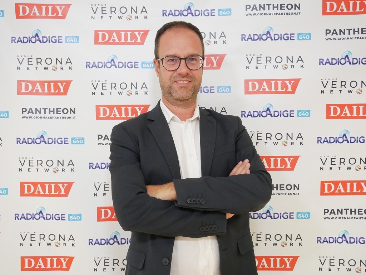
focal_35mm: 44
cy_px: 138
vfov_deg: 32.9
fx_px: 465
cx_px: 183
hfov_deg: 42.9
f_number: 4.2
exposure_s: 1/60
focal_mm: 22
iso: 3200
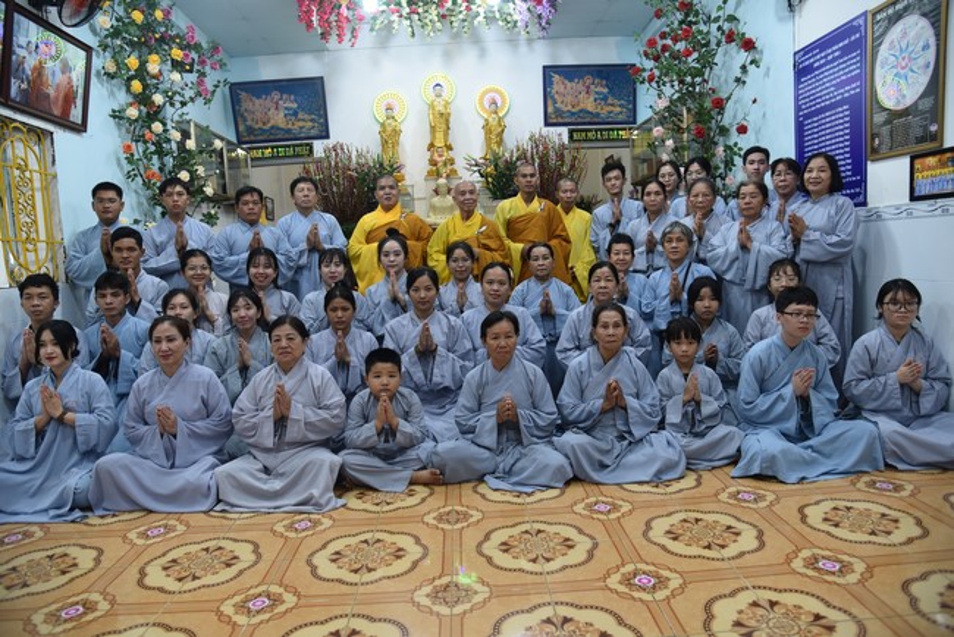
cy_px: 318
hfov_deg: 73.7
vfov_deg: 53.2
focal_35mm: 24
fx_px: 636
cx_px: 477
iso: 500
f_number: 4
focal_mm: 24
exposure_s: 1/60
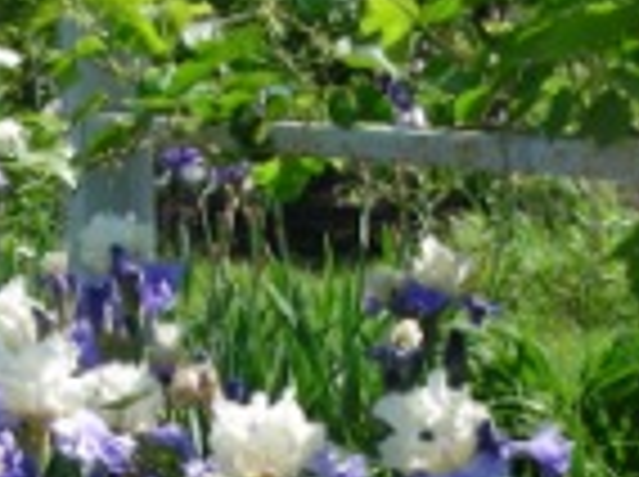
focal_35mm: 120
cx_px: 202
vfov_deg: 12.0
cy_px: 598
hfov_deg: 16.4
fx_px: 2211
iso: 50
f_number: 4
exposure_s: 1/296
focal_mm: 6.3
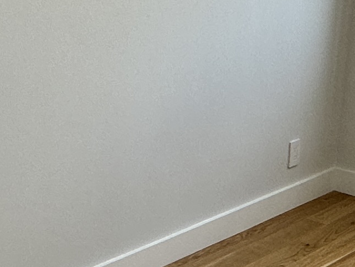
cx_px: 158
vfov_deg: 16.4
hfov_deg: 22.2
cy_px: 270
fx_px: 903
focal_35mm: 88
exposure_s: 1/120
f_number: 2.2
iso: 125
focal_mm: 2.22
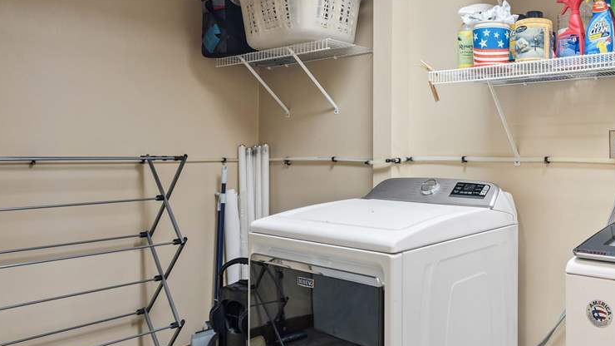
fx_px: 473
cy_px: 149
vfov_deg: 40.1
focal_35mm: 29
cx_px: 494
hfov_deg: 60.6
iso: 400
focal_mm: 16
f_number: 10
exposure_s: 1/3.33
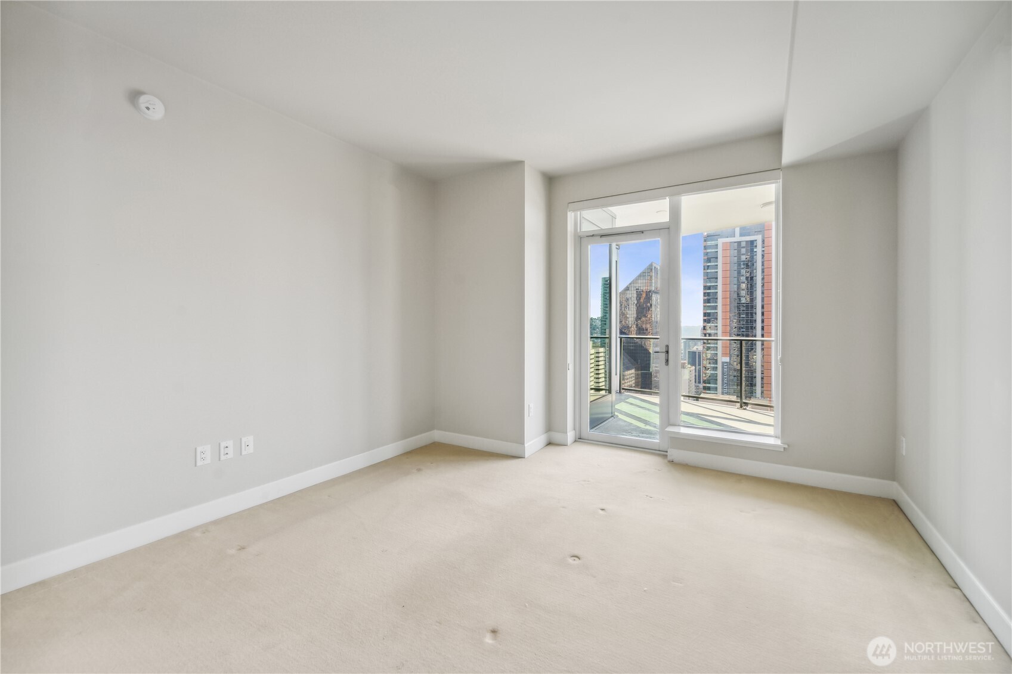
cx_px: 506
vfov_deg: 81.2
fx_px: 393
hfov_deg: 104.3
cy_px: 337
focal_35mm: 14
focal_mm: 14
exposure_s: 1/320
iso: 200
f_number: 8
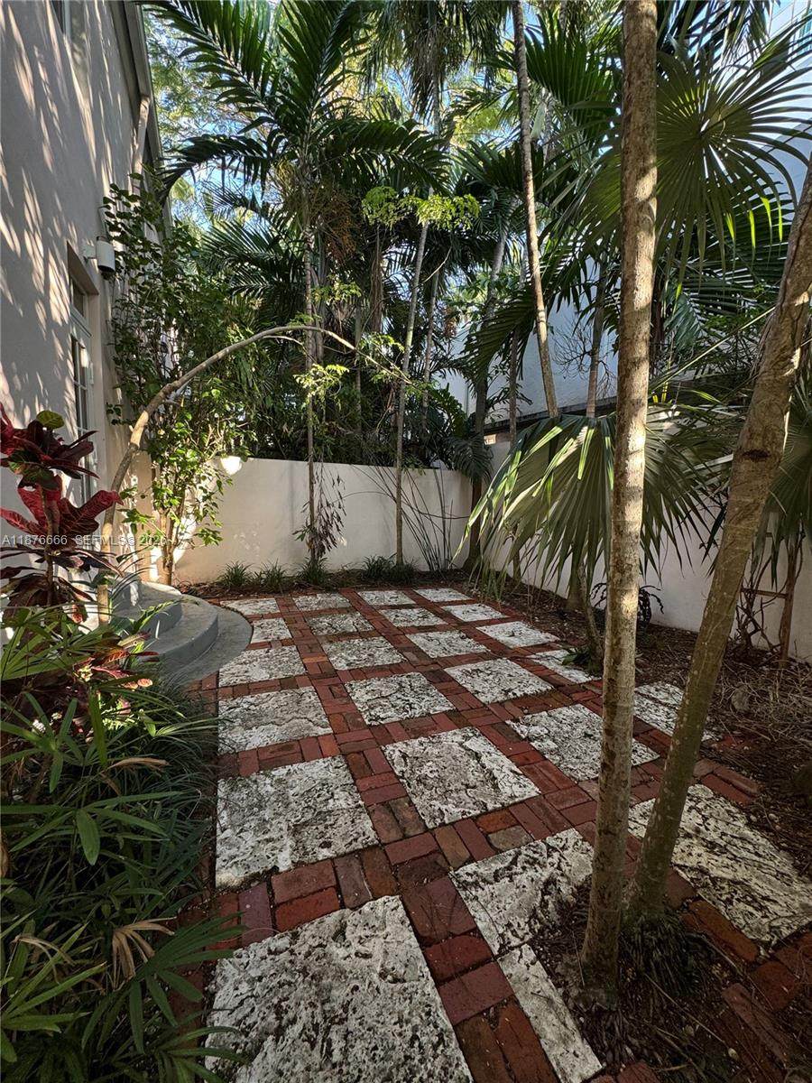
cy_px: 542
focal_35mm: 14
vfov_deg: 102.1
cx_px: 406
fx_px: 438
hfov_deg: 85.7
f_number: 2.2
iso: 125
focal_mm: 2.22
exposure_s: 1/99
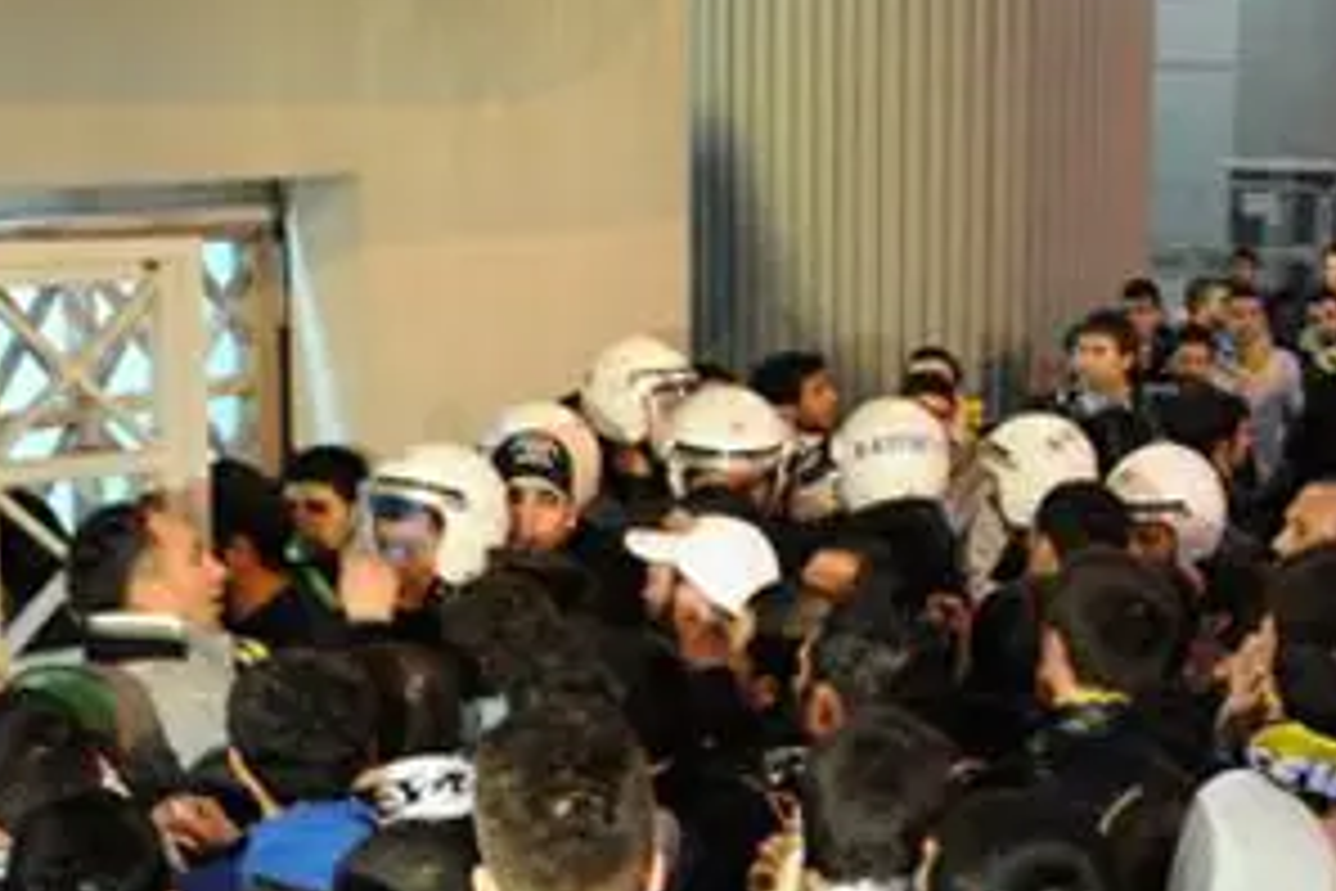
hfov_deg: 27.0
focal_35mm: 71
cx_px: 1305
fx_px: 2635
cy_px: 569
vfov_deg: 19.1
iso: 5000
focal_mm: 24
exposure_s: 1/50
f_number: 2.8
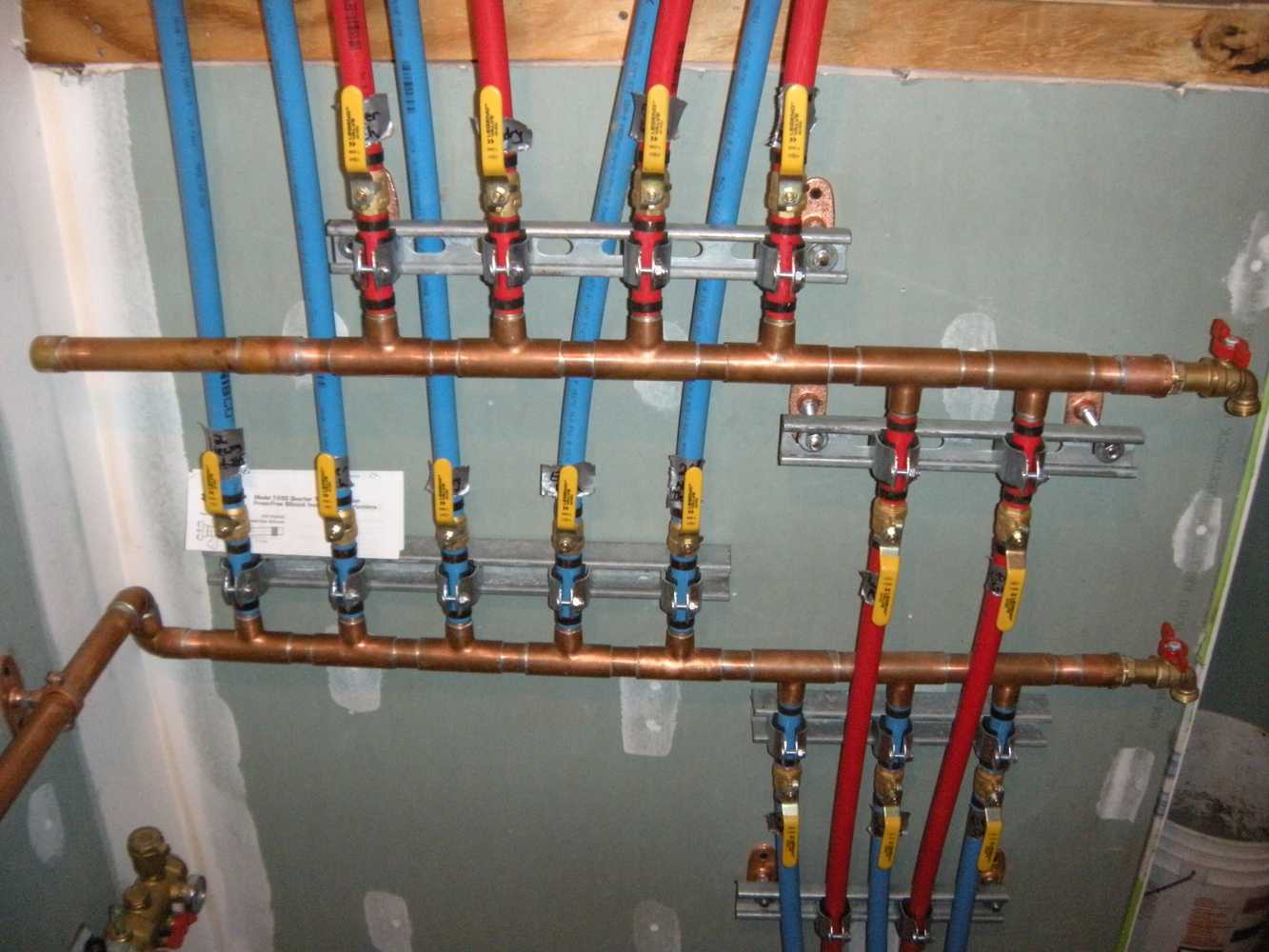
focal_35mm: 35
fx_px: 1283
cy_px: 476
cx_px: 634
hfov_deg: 52.6
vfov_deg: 40.7
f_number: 3.8
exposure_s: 1/60
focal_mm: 5.9
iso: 400
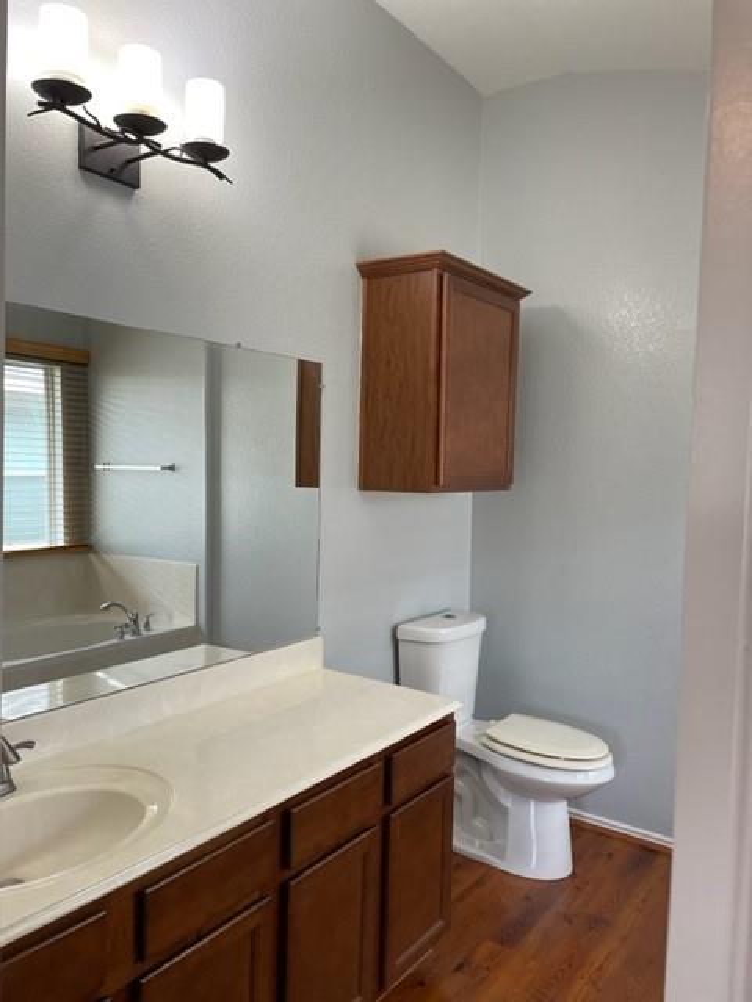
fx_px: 753
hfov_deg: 53.1
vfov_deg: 67.3
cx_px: 376
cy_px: 501
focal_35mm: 26
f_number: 1.6
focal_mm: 4.2
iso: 125
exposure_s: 1/120
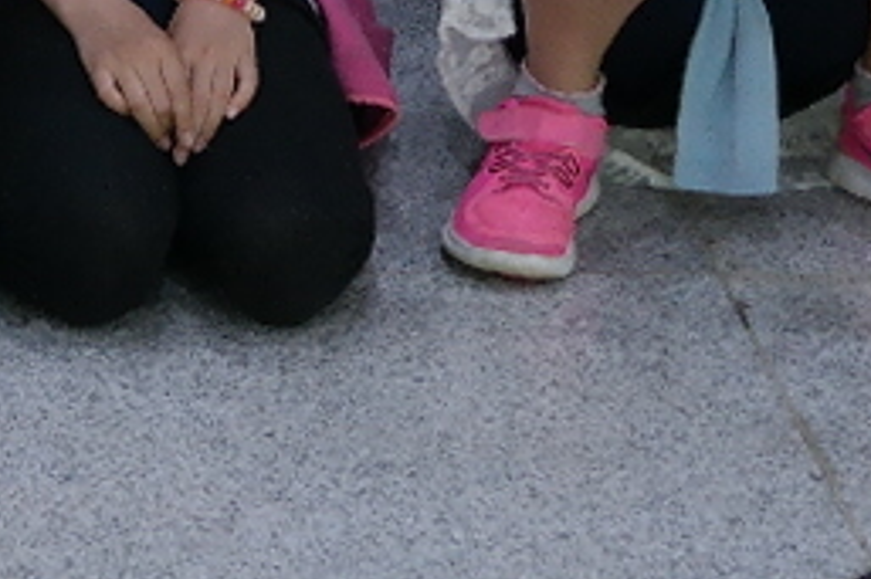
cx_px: -312
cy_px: -1134
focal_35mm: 202
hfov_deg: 10.0
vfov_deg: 6.3
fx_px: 4884
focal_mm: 20
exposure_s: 1/40
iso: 400
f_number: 3.5
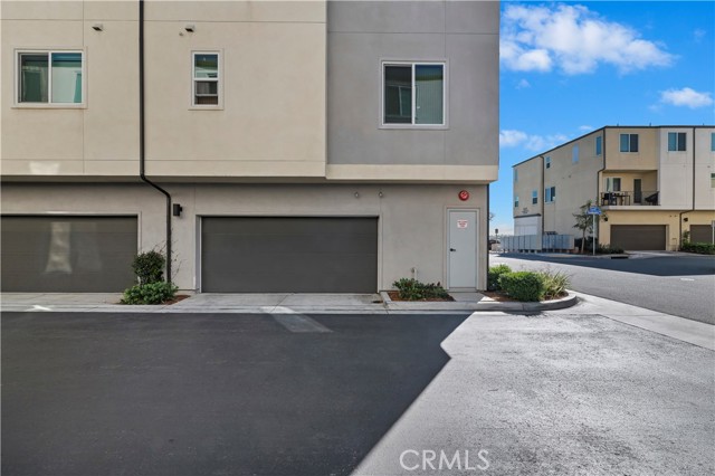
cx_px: 358
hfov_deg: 104.3
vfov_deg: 81.1
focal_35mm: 14
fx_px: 278
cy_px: 238
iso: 500
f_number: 18
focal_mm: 14
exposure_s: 1/250
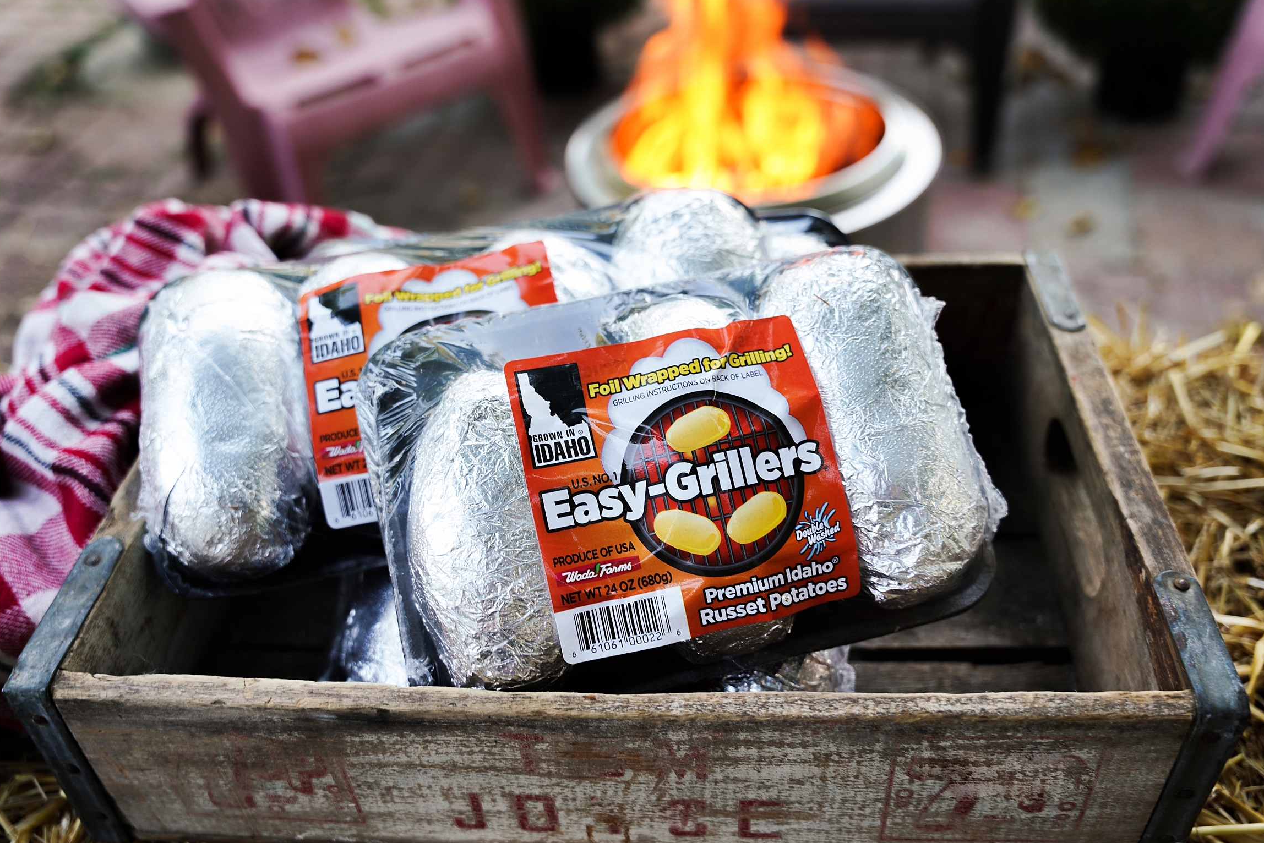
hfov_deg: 60.8
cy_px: 419
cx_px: 652
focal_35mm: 31
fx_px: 1076
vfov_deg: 42.8
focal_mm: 28.6
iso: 160
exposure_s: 1/80
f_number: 3.2
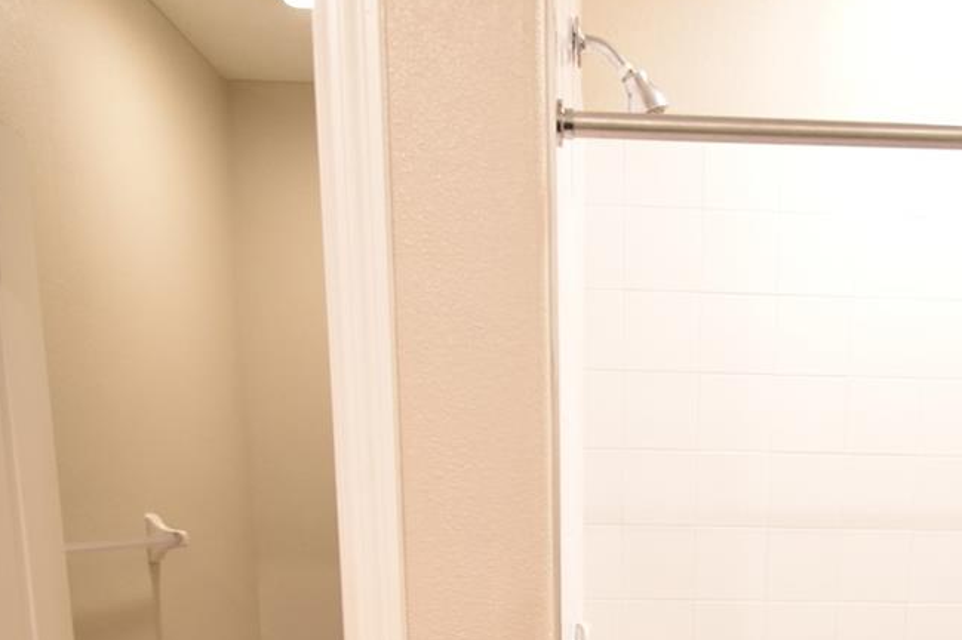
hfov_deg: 50.5
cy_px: 702
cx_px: 677
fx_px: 988
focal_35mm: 37
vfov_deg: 31.8
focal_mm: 10
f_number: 3.5
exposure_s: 1/30
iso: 800
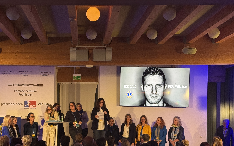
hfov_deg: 31.0
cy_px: 110
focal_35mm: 66
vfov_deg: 19.6
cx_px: 97
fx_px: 421
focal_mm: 6.76
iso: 160
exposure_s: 1/60
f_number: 1.78
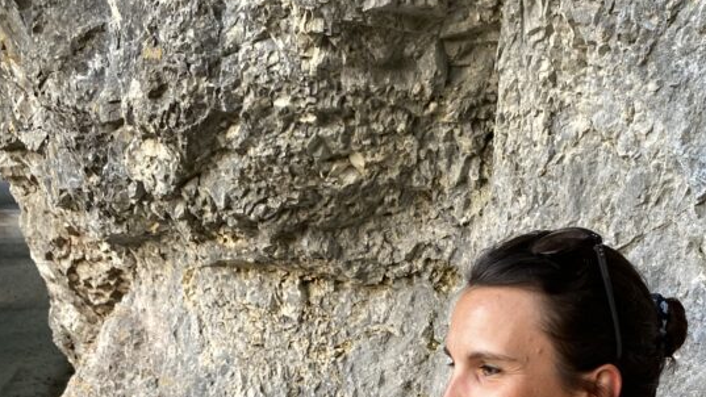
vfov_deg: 19.7
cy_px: 574
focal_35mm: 54
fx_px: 1011
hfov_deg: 37.9
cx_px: 498
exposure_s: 1/104
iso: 125
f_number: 1.8
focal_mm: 4.25
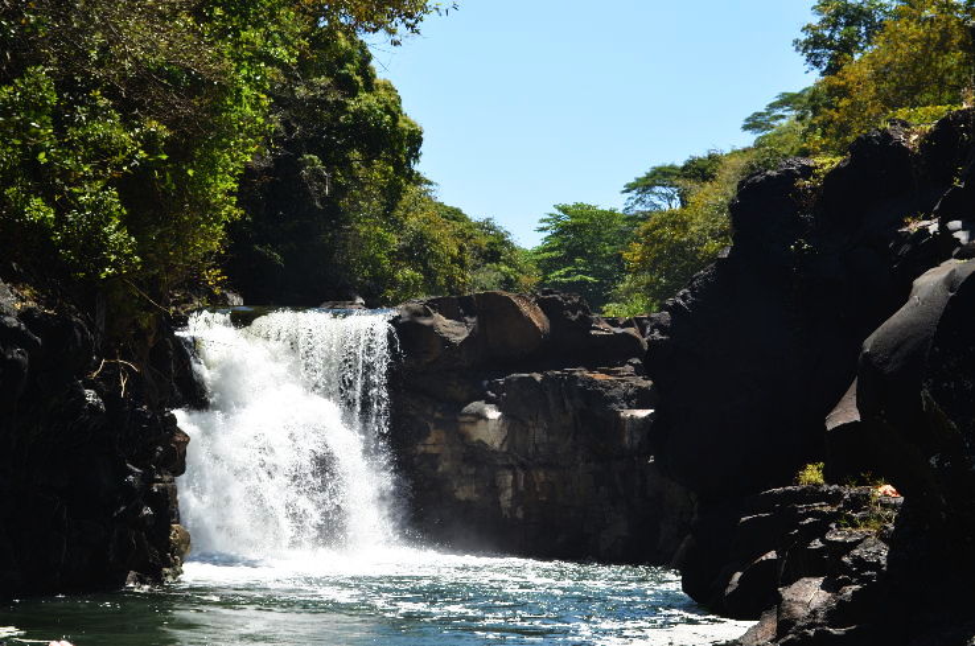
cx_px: 488
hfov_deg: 30.6
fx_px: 1784
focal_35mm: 66
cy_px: 323
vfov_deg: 20.5
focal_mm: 44
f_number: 8
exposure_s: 1/250
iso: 140
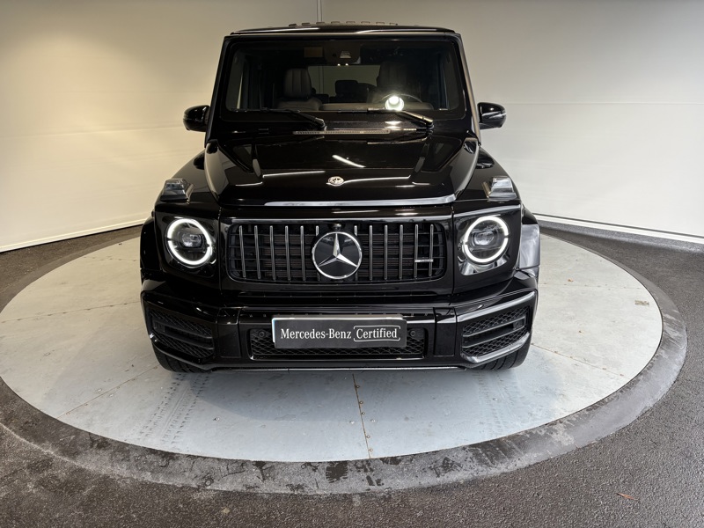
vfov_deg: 53.1
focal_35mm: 26
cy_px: 264
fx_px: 529
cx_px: 352
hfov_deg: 67.3
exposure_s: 1/85
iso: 80
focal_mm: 5.96
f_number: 1.6
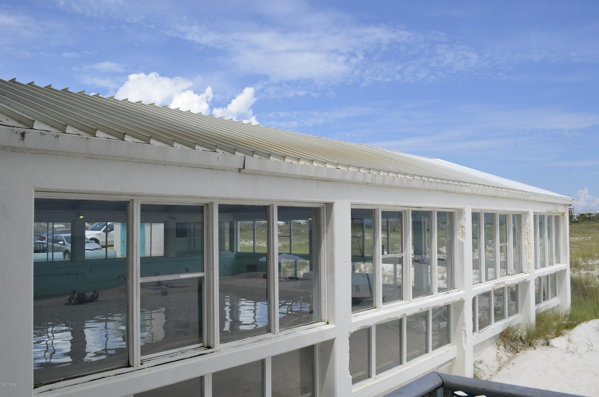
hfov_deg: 57.3
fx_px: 548
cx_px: 300
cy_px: 198
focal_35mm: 33
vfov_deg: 39.8
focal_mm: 22
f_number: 9
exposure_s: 1/320
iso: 100
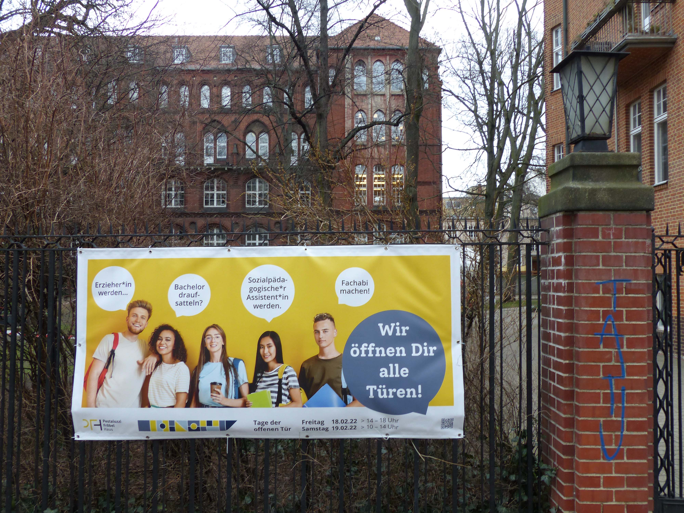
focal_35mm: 29
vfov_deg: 48.2
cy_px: 256
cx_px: 342
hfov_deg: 61.7
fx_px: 573
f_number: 3.2
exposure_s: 1/125
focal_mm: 5.2
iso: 100
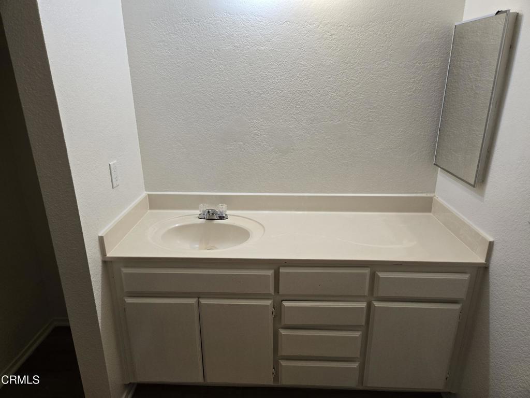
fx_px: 352
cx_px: 265
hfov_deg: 73.9
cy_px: 199
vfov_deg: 58.9
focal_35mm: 23
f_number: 1.8
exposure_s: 1/120
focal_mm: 5.4
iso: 200
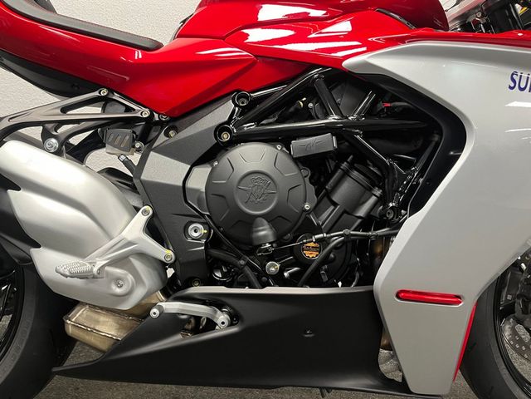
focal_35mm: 26
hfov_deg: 67.3
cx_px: 266
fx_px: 399
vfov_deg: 53.1
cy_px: 200
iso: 250
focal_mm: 5.1
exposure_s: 1/50
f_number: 1.6
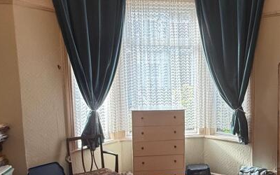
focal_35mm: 38
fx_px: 290
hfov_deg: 50.1
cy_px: 111
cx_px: 199
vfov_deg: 33.4
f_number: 2.2
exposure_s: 1/100
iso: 100
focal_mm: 2.22
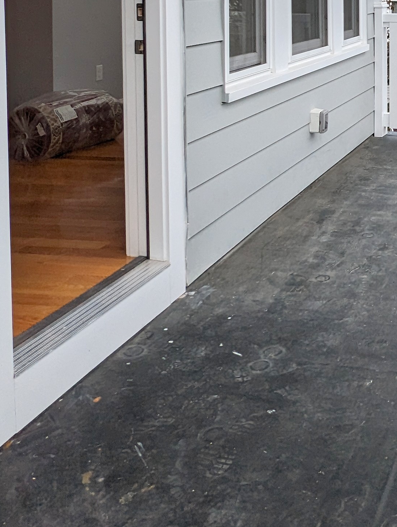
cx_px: 464
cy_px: 9
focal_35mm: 45
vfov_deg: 37.8
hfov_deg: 28.5
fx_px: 687
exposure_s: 1/1208
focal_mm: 2.35
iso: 51
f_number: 2.2
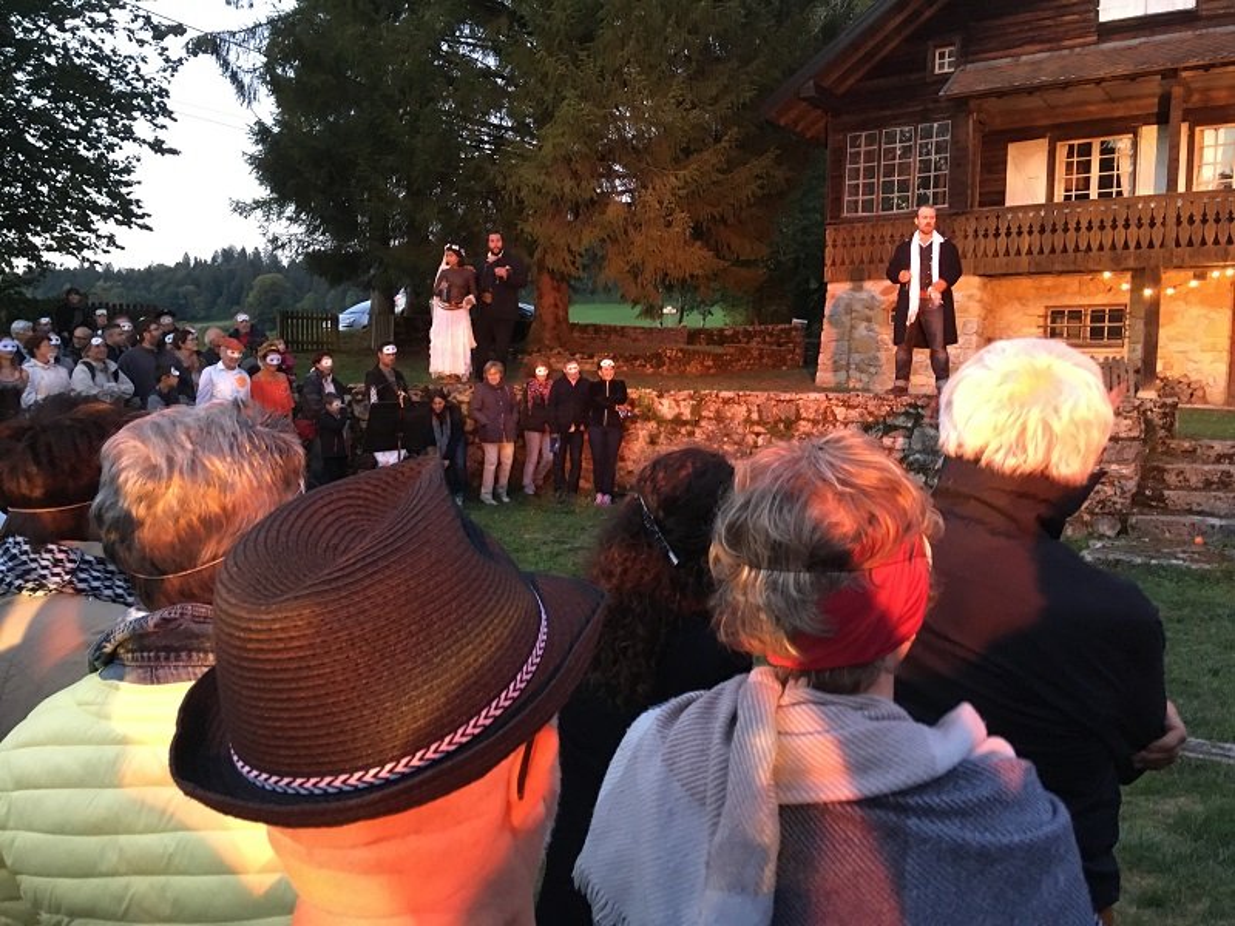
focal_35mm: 29
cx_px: 618
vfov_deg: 48.2
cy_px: 463
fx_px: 1035
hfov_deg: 61.7
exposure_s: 1/20
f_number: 2.2
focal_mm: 4.15
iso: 200
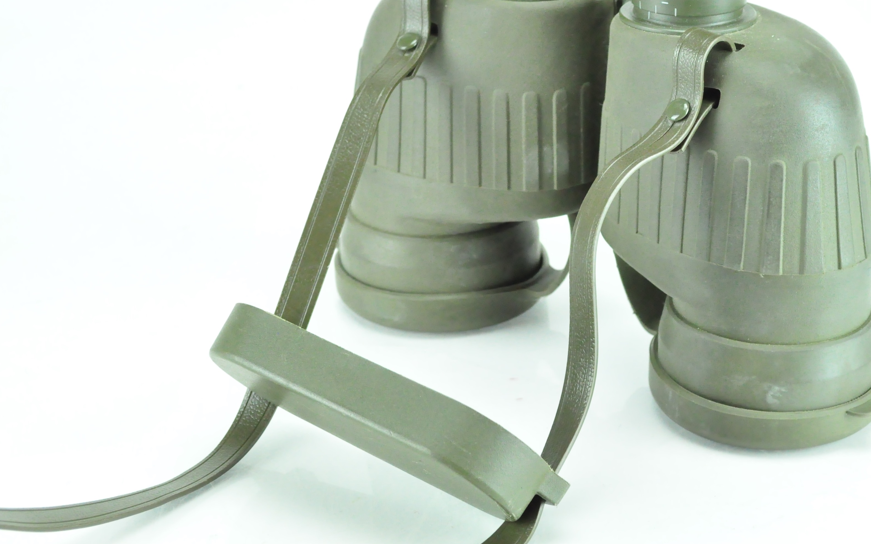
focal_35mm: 83
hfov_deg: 24.8
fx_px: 1970
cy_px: 182
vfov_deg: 15.7
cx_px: 554
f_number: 7.1
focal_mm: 40
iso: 2800
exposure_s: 1/125
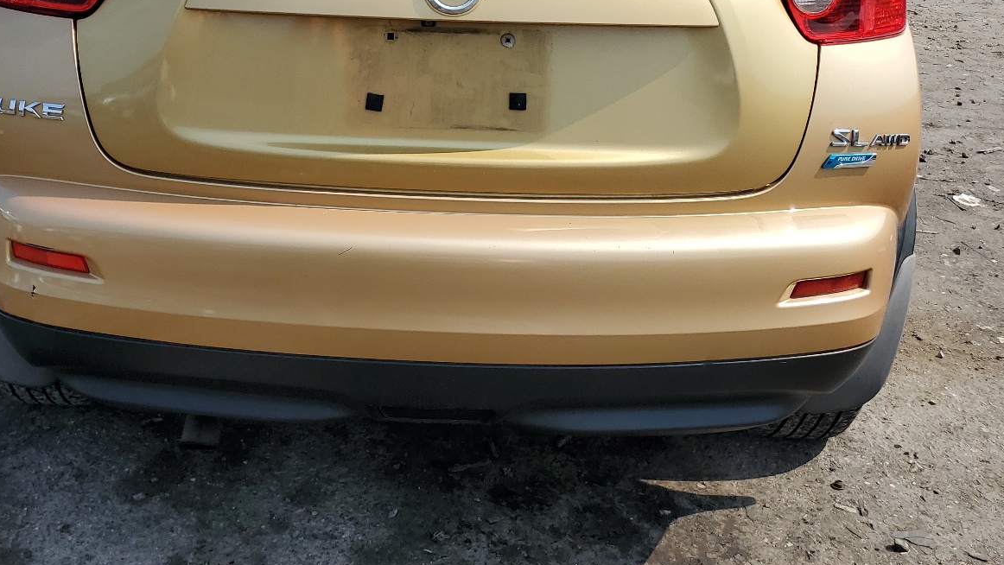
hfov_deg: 51.2
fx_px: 1038
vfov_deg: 29.2
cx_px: 392
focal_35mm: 39
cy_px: 57
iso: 50
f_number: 1.5
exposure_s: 1/3333
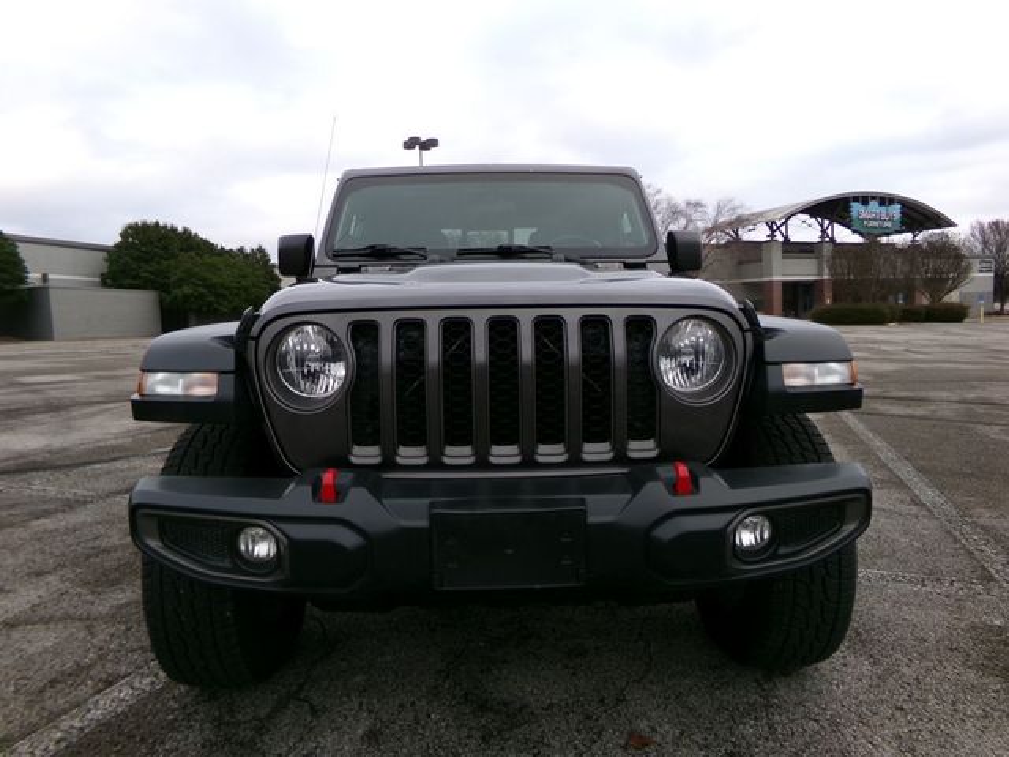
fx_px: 700
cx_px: 504
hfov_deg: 71.6
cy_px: 378
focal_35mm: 24
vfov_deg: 56.8
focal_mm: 4.3
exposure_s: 1/75
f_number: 3.7
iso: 100
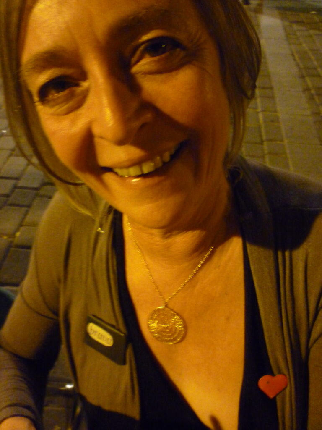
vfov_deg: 61.7
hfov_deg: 48.2
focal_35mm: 29
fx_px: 360
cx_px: 161
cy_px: 215
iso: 800
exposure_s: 1/8
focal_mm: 5.2
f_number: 3.3
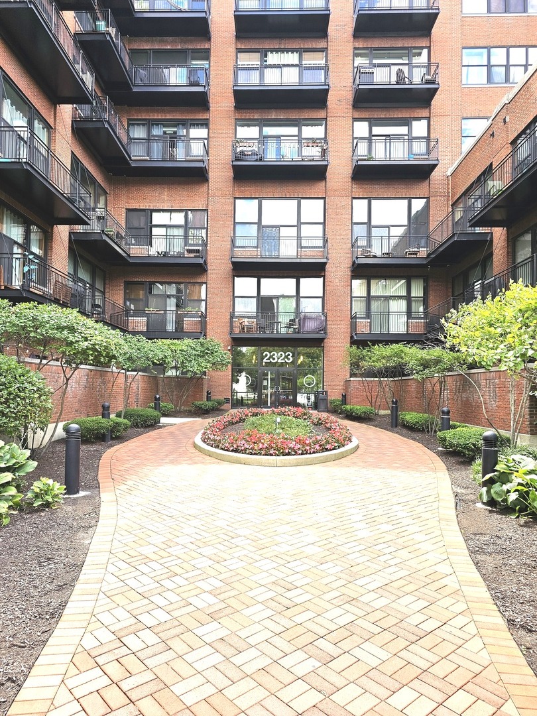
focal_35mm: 23
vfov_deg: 73.9
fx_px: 476
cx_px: 268
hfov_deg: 58.9
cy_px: 358
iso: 20
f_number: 1.7
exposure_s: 1/120
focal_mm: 6.3
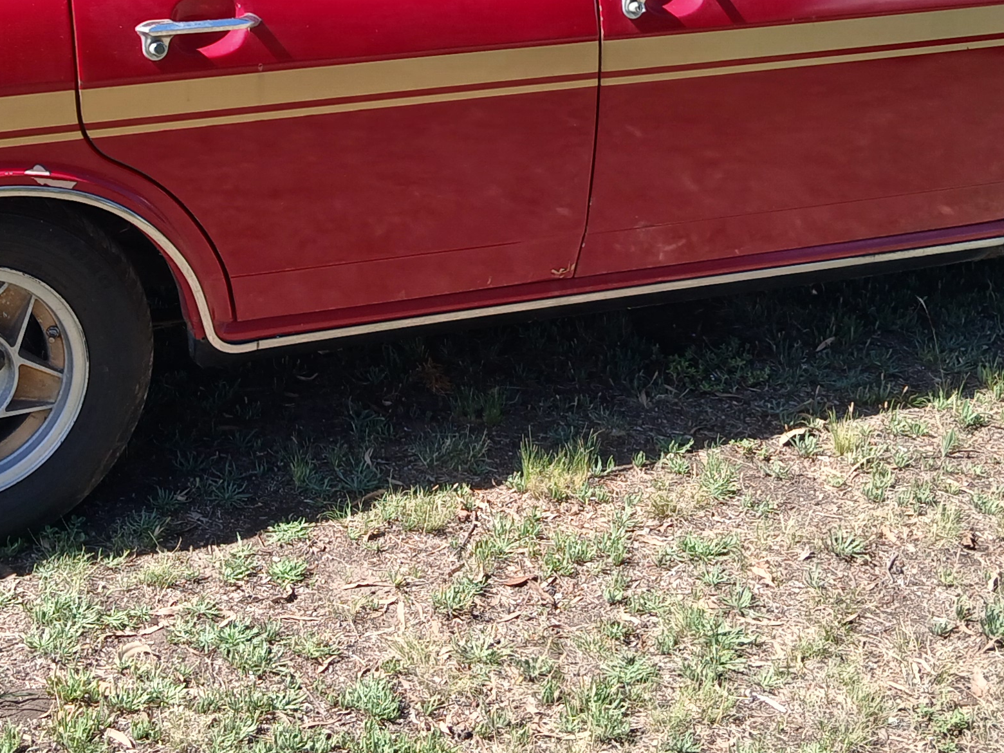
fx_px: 1972
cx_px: 369
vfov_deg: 20.7
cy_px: -42
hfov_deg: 28.4
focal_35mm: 68
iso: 20
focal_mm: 3.98
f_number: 1.8
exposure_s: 1/328
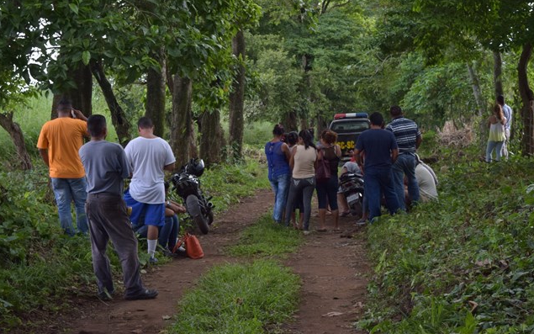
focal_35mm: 71
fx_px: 1033
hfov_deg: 29.0
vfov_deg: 18.4
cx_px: 267
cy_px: 178
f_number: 5.6
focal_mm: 46
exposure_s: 1/200
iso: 640
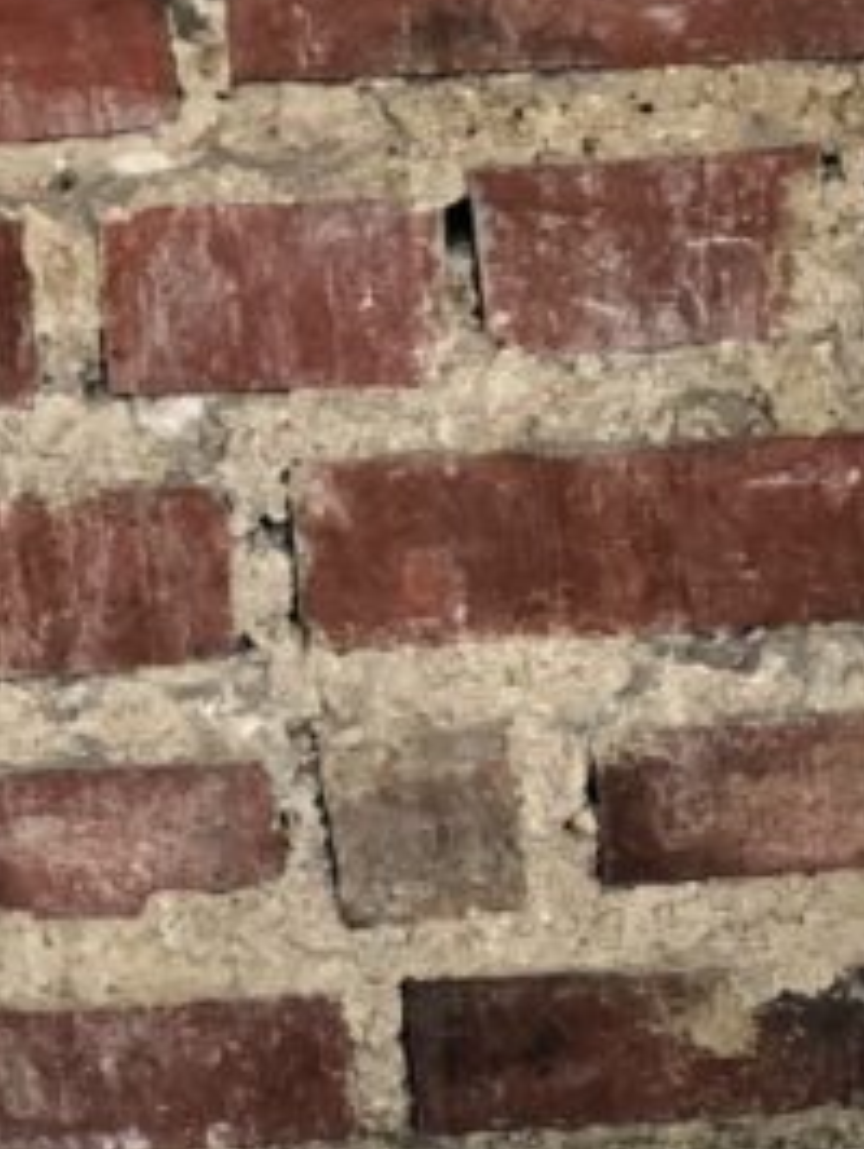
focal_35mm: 200
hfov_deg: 7.4
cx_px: 877
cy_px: 1659
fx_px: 6645
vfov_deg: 9.6
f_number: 2.4
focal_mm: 6
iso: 125
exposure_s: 1/25
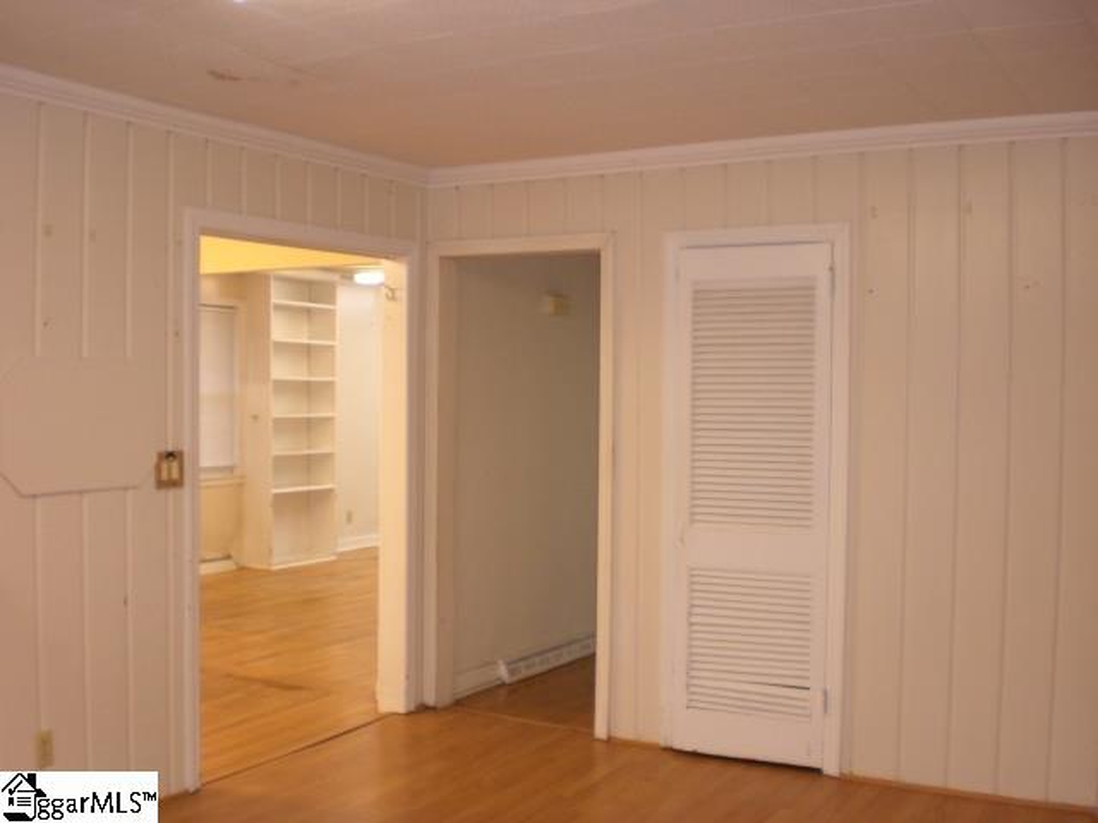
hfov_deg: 49.0
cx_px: 549
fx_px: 1205
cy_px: 412
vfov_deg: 37.7
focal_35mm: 38
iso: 200
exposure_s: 1/80
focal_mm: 6.3
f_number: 3.1
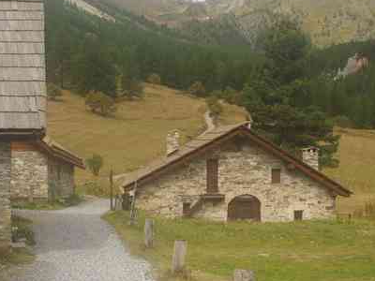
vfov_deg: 20.4
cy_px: 117
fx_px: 780
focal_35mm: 72
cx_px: 149
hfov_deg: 27.0
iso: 200
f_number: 11
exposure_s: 1/80
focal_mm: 20
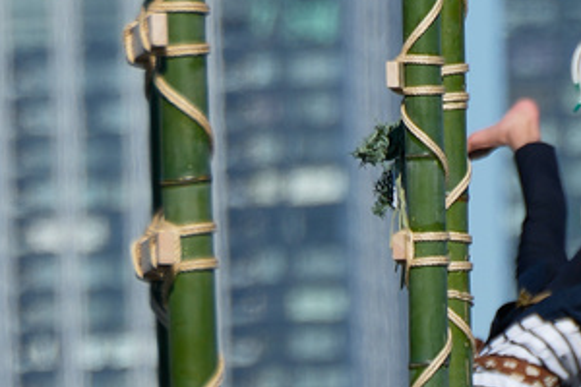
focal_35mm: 2050
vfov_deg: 0.7
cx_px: -99
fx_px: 33082
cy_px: -49
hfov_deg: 1.0
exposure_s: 1/1000
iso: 100
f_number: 5.6
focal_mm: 400
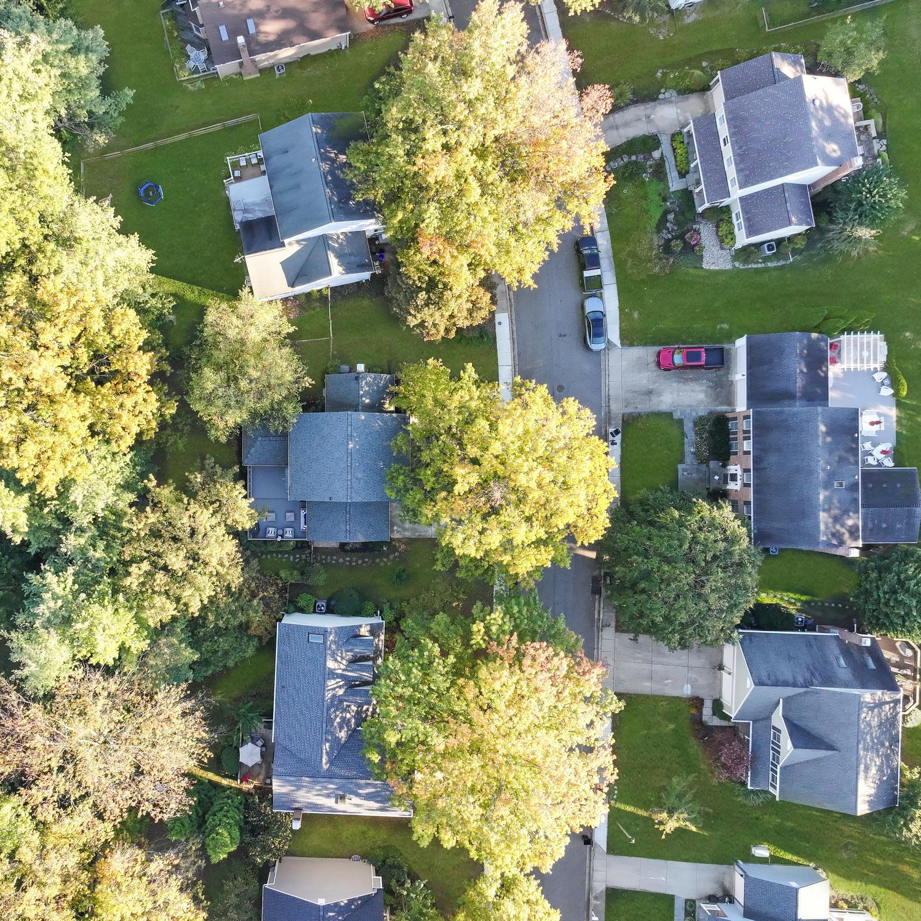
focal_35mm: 29
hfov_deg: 55.0
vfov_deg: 55.6
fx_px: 873
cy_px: 471
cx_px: 342
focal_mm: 12.29
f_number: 5
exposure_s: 1/160
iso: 400
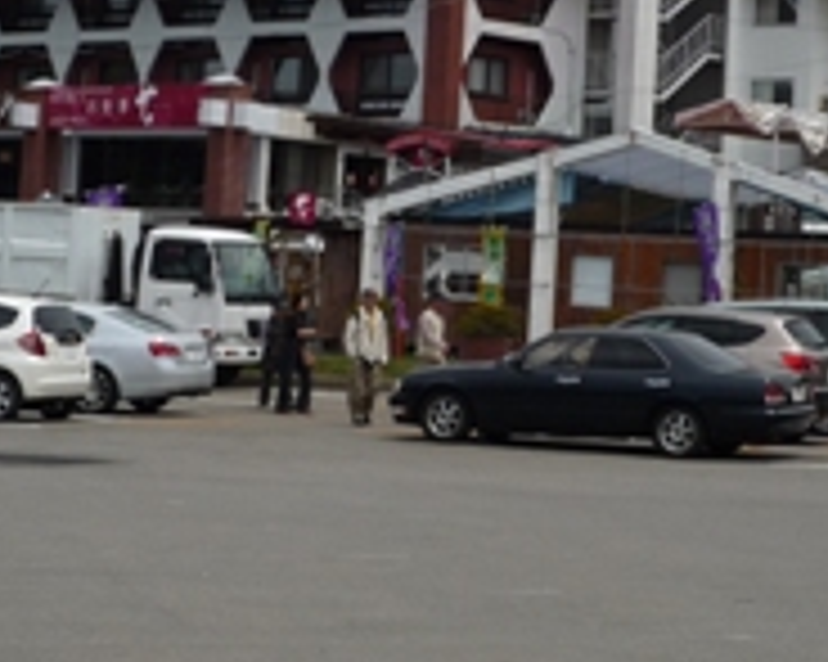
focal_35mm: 140
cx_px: 423
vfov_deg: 11.0
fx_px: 3429
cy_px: 68
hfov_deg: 13.8
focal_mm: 10.4
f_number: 5
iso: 100
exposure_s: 1/800
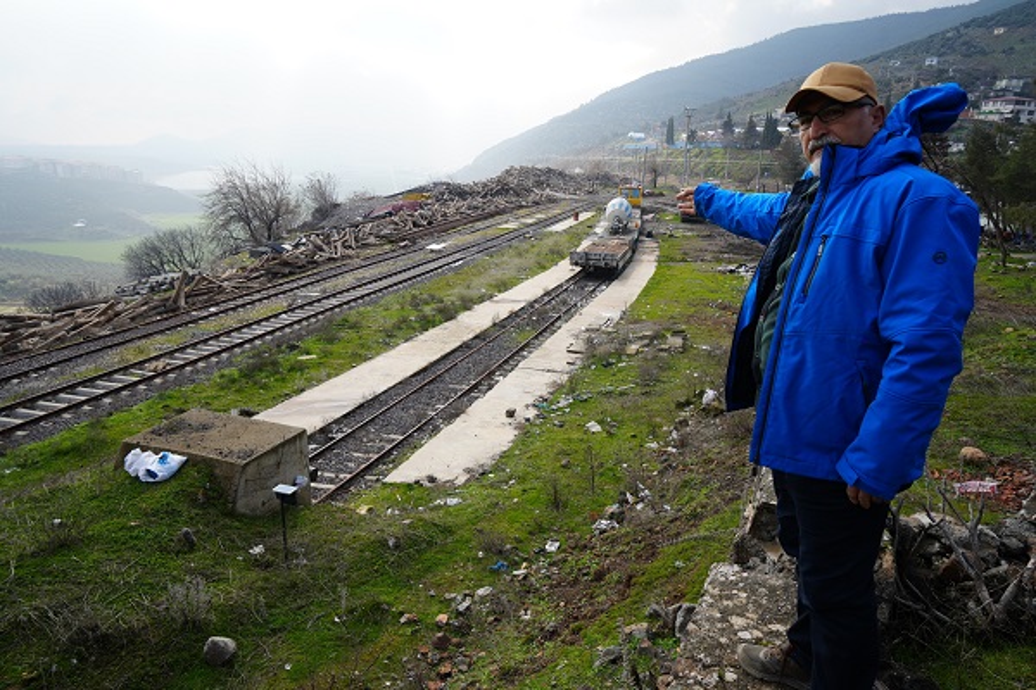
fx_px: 691
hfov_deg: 73.7
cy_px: 345
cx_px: 518
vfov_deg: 53.1
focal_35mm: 24
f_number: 8
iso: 100
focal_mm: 24
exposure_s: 1/125
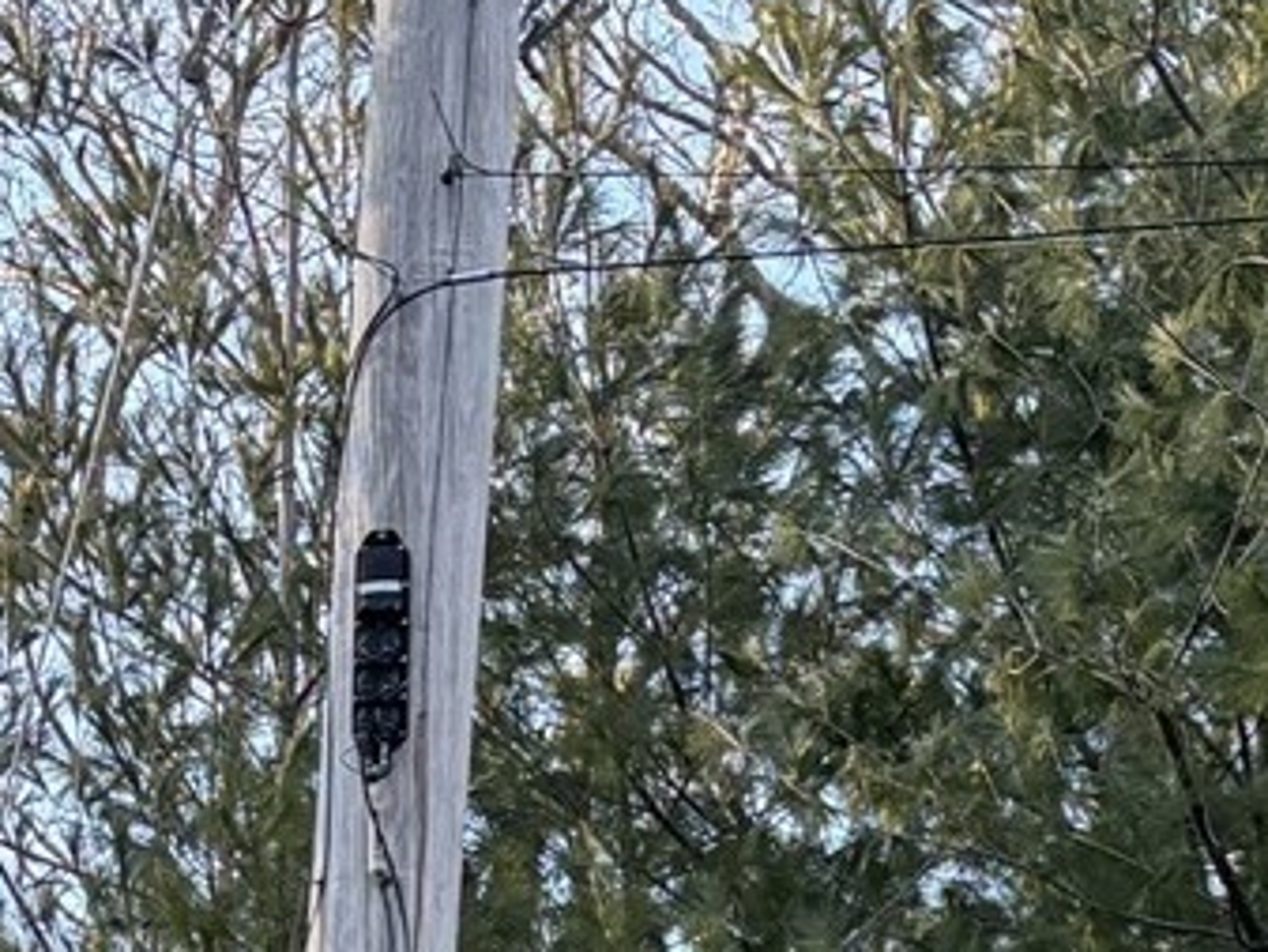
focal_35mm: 158
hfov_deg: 12.5
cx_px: 764
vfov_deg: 8.7
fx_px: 5790
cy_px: 2182
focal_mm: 5.96
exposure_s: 1/241
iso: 64
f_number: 1.6
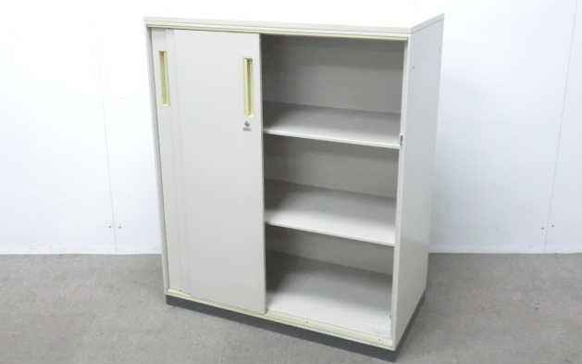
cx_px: 289
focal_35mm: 41
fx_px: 650
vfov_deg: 31.2
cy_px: 154
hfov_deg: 48.2
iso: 800
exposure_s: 1/30
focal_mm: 6.9
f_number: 3.9
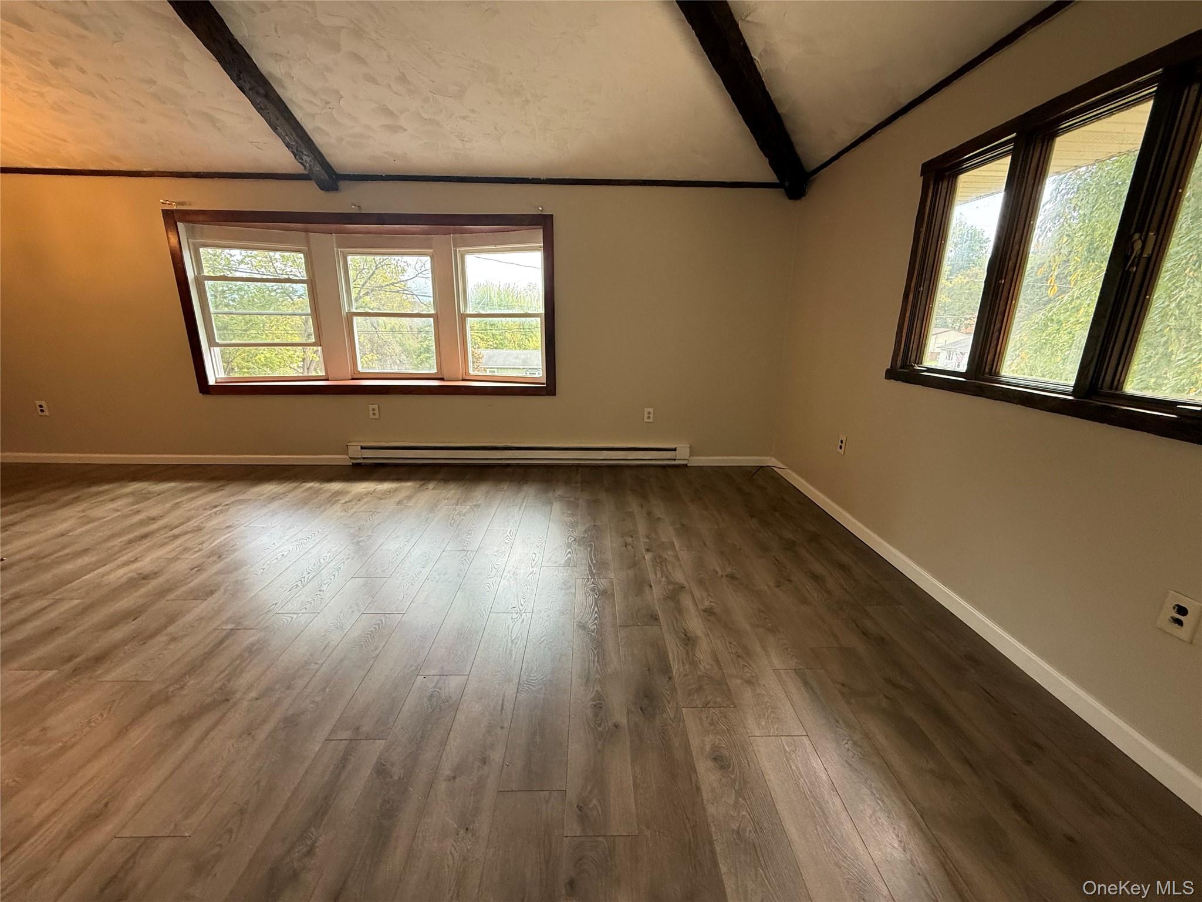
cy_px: 451
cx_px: 601
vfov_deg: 85.7
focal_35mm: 14
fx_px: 486
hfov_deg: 102.1
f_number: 2.2
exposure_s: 1/120
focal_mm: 2.22
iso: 160
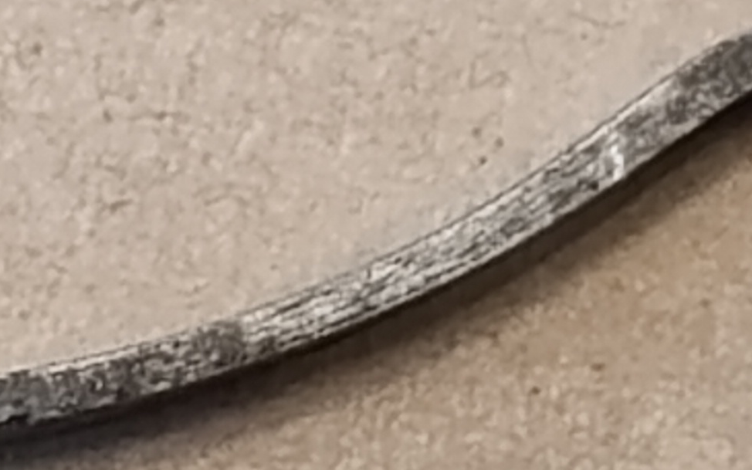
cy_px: 413
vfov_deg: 3.2
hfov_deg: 5.1
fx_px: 8383
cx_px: -682
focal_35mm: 409
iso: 1000
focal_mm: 6.14
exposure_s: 1/100
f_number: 1.6
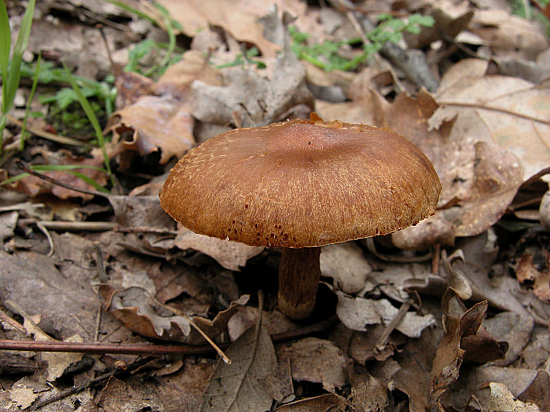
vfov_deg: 27.0
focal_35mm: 54
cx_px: 275
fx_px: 858
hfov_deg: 35.5
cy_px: 206
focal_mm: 13.7
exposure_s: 1/20
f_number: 7.7
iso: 100
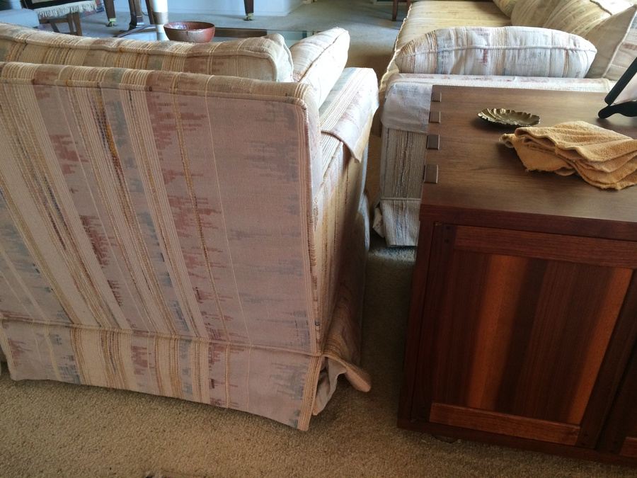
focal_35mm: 30
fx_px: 552
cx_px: 318
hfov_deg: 60.0
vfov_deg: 46.8
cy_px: 239
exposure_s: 1/30
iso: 64
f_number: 2.2
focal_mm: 4.12
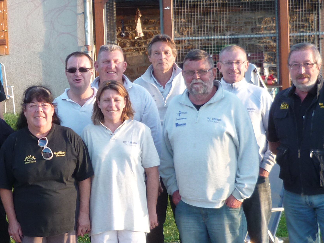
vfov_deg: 15.7
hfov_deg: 20.5
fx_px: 880
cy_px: 124
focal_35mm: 94
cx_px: 34
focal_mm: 7
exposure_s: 1/60
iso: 80
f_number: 3.2
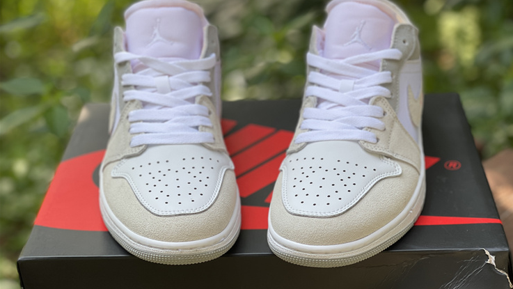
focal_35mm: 70
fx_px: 952
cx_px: 257
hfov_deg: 30.1
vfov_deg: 17.2
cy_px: 140
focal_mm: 7.5
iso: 32
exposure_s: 1/121
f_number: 2.2
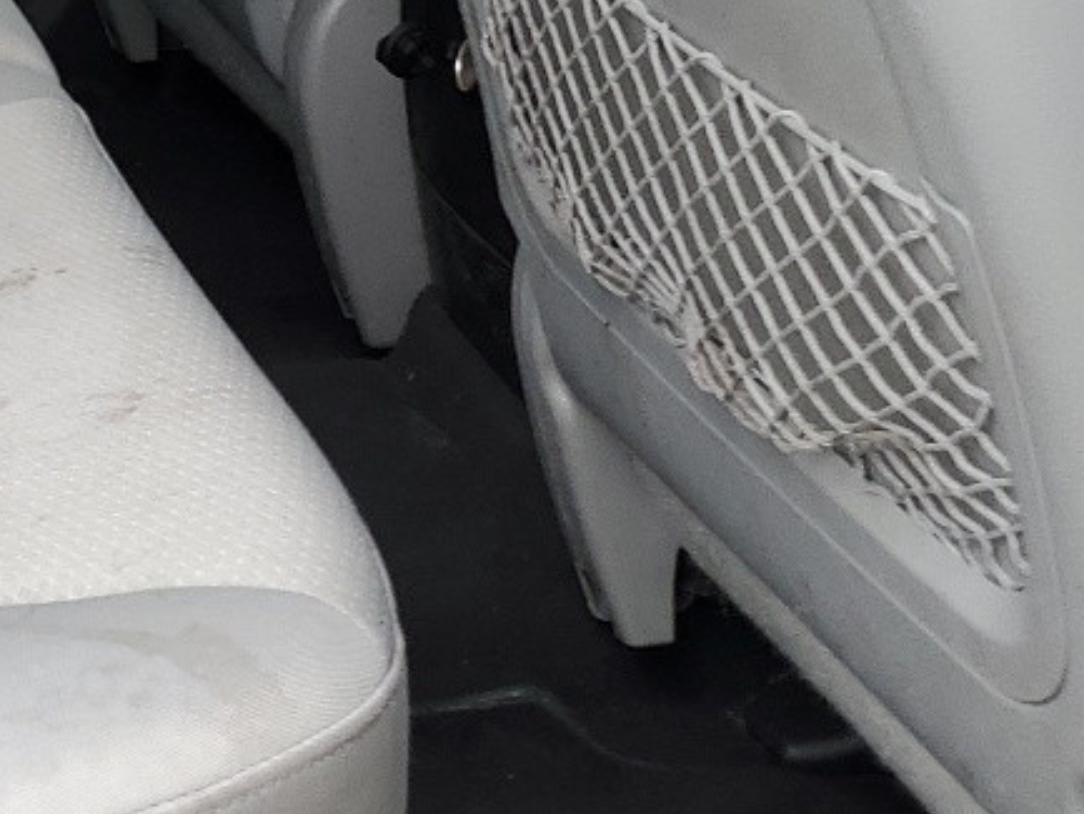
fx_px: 3007
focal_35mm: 96
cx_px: -185
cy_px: -358
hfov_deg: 19.4
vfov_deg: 14.5
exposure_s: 1/123
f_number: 1.5
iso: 50
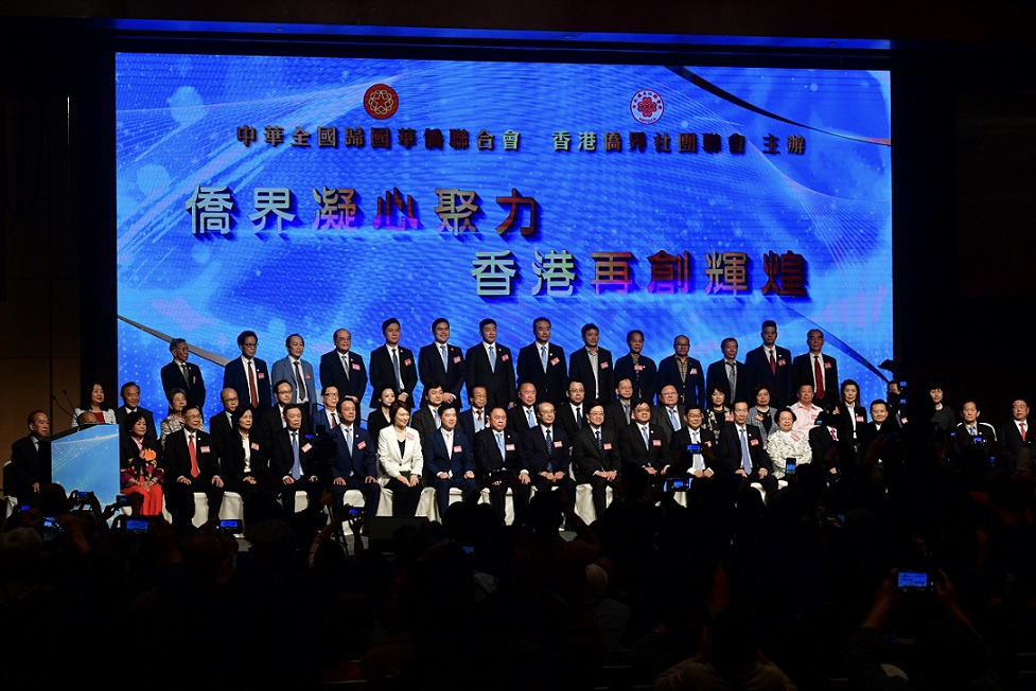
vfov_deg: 14.0
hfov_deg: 20.8
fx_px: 2821
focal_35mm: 98
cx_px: 518
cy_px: 346
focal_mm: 98
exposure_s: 1/250
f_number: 9
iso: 3200
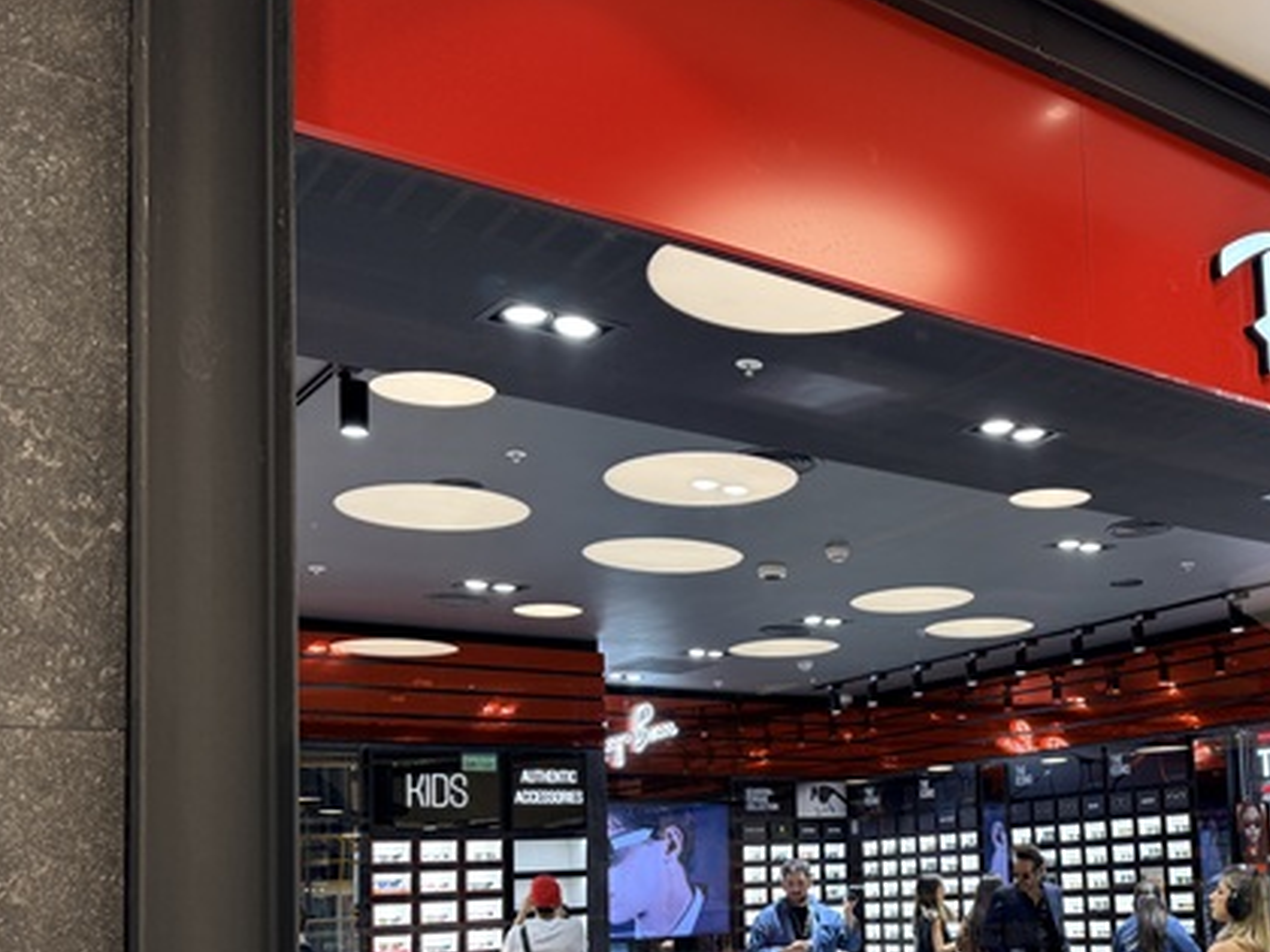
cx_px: 1016
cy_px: 751
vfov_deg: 34.9
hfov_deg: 44.5
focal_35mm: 40
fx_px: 1468
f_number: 1.78
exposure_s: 1/100
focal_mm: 6.76
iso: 125
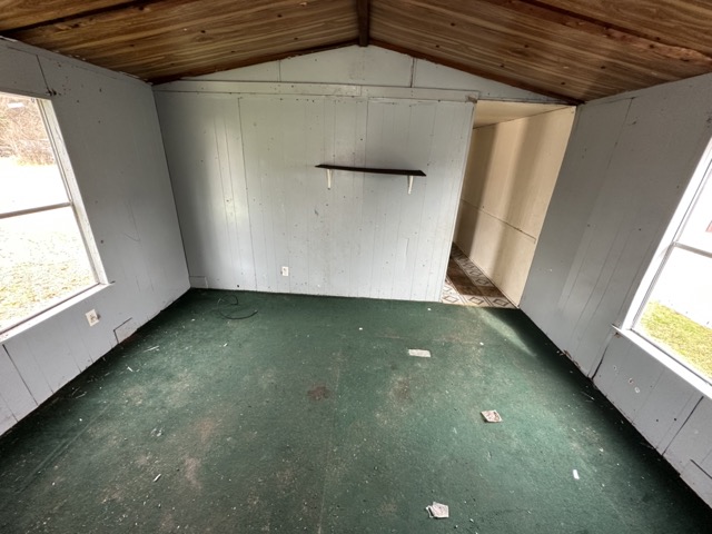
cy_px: 267
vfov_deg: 85.7
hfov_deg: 102.1
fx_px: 288
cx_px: 356
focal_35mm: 14
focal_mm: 2.22
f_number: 2.2
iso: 200
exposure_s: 1/99
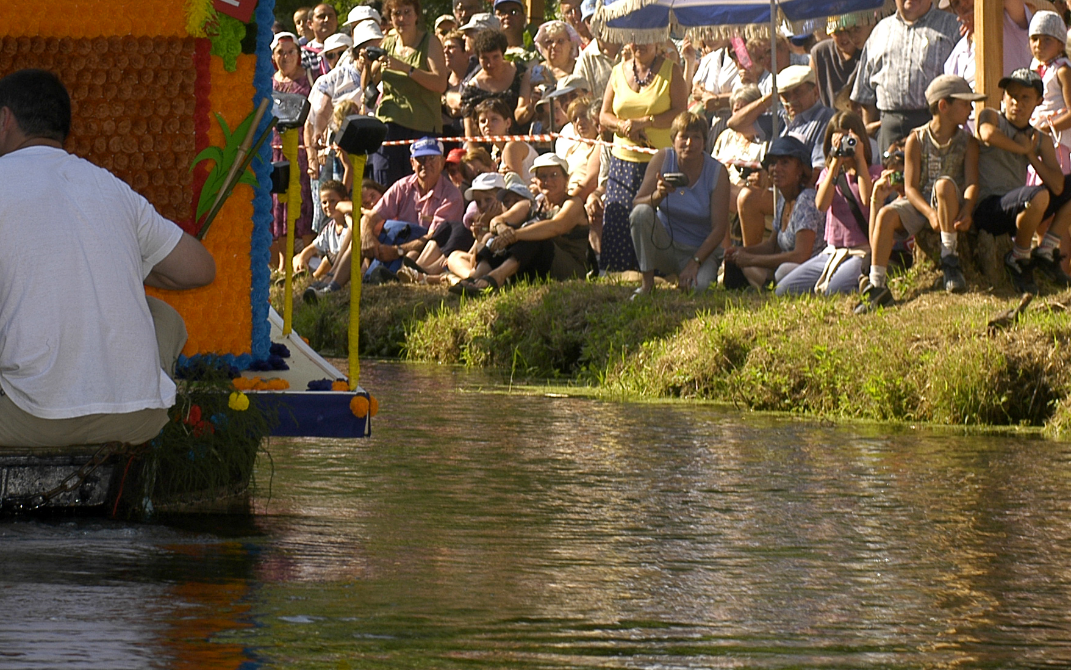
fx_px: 6568
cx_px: 320
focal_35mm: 225
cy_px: 128
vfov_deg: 5.8
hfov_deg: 9.3
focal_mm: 86
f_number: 10
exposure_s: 1/125
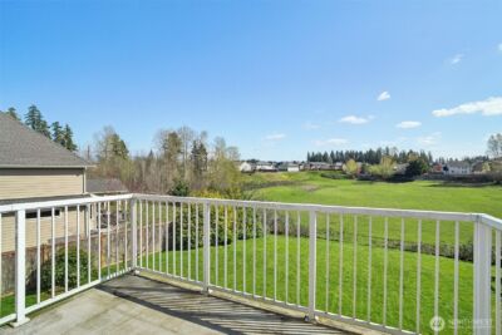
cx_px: 251
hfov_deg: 96.7
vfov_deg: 73.8
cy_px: 168
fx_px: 223
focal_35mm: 16
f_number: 8
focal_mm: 16
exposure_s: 1/3200
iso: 1600
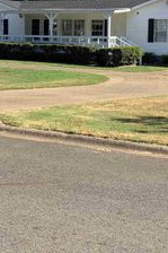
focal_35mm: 72
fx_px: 505
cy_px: 75
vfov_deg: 27.8
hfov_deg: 18.8
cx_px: 42
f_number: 2.4
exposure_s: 1/708
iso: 25
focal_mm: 3.3
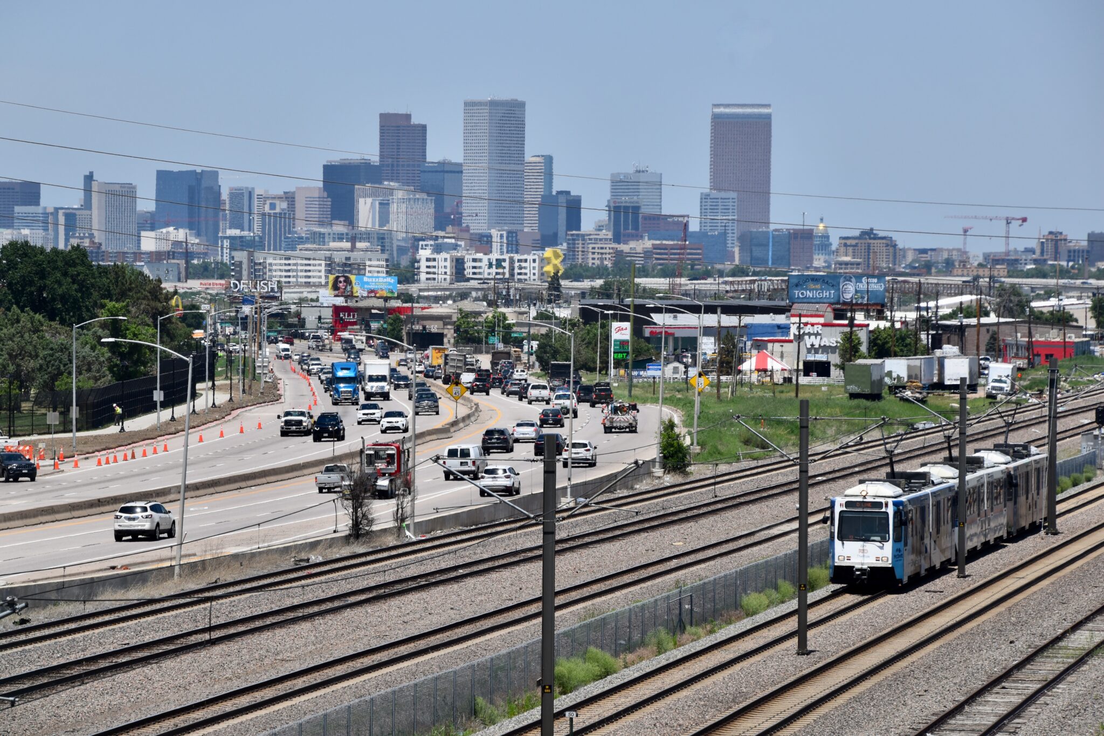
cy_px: 368
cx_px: 552
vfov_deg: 7.5
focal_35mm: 183
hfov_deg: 11.2
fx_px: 5611
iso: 100
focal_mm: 122
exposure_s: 1/400
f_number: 10
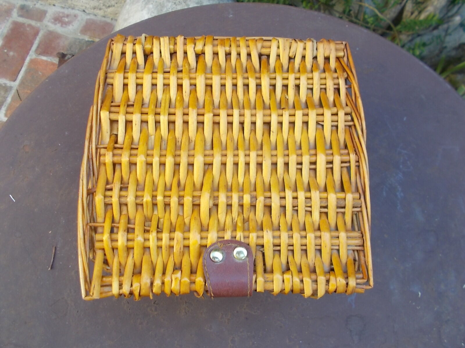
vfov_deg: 53.1
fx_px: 349
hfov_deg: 67.3
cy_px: 174
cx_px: 232
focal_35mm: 26
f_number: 3.2
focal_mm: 4.6
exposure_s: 1/80
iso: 80
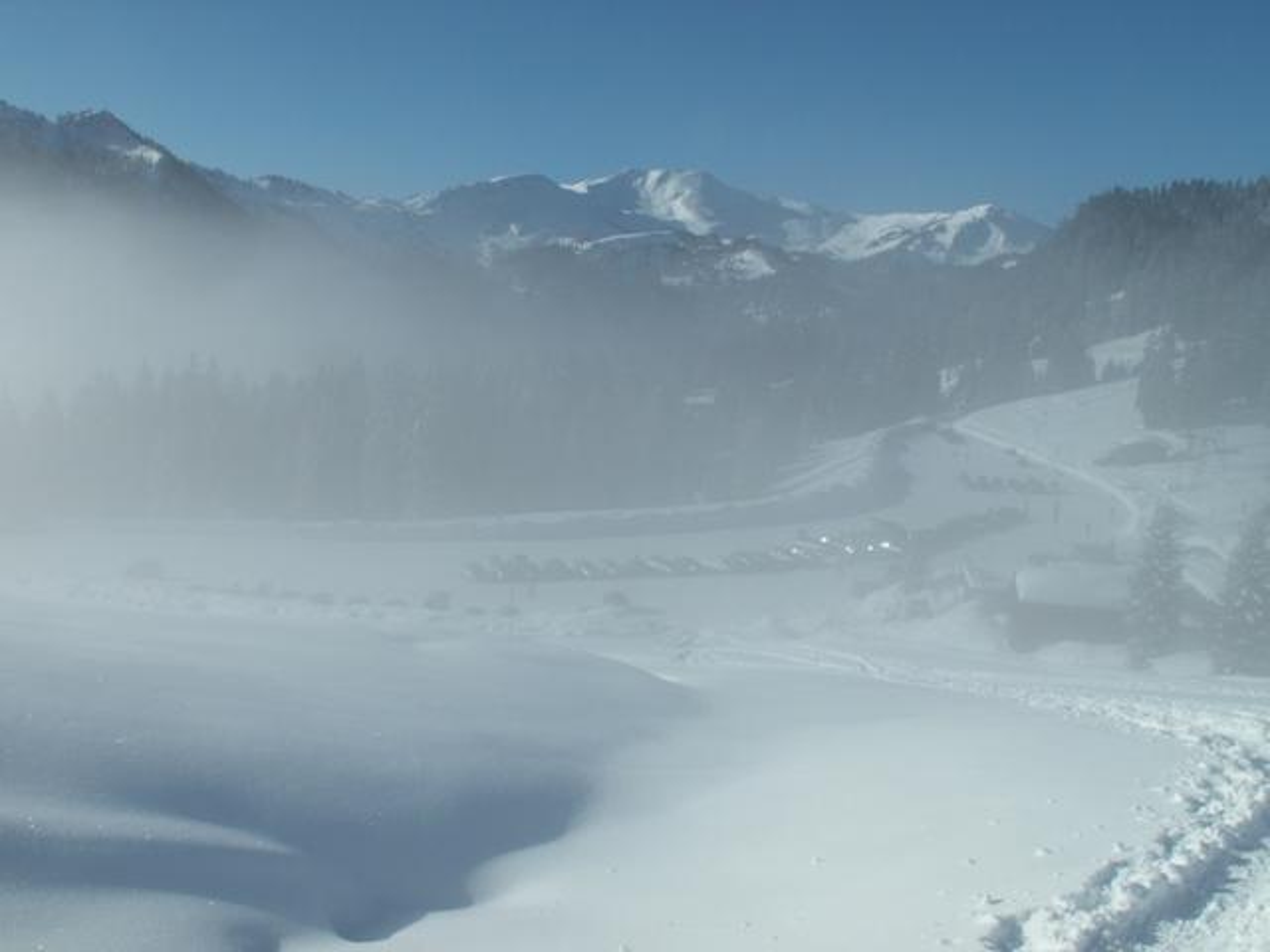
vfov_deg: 40.7
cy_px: 476
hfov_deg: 52.6
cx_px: 635
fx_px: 1284
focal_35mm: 35
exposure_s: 1/400
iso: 50
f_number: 8
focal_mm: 5.86
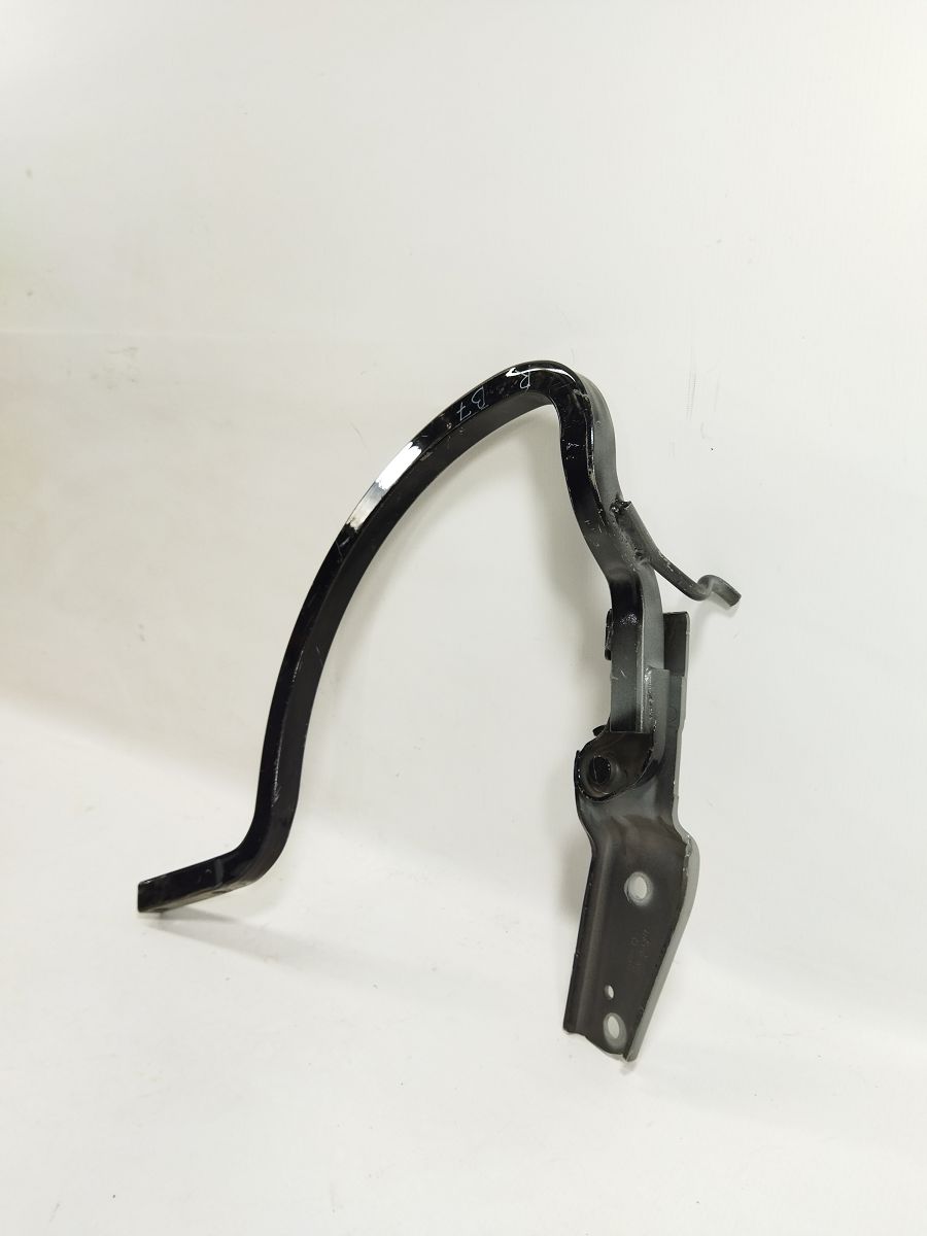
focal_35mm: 27
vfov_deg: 65.3
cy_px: 618
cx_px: 464
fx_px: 964
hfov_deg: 51.4
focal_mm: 4.71
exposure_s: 1/110
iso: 100
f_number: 1.79
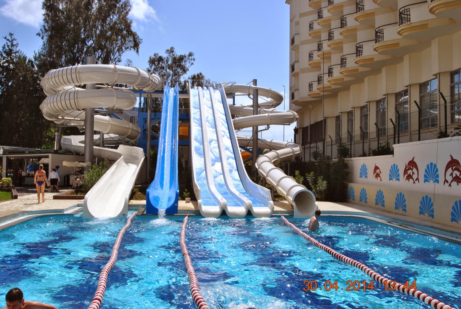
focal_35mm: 36
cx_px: 230
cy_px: 154
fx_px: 462
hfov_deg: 53.1
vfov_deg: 37.0
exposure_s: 1/320
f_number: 9
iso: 100
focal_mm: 24
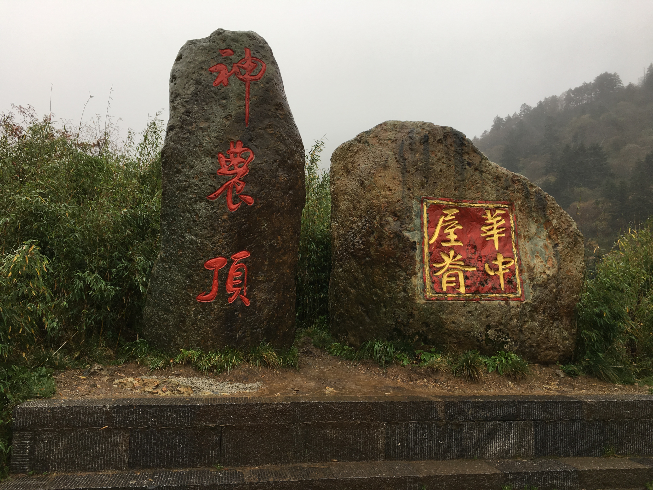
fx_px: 547
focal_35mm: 29
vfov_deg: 48.2
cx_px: 326
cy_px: 245
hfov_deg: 61.7
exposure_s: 1/234
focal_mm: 4.15
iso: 25
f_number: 2.2
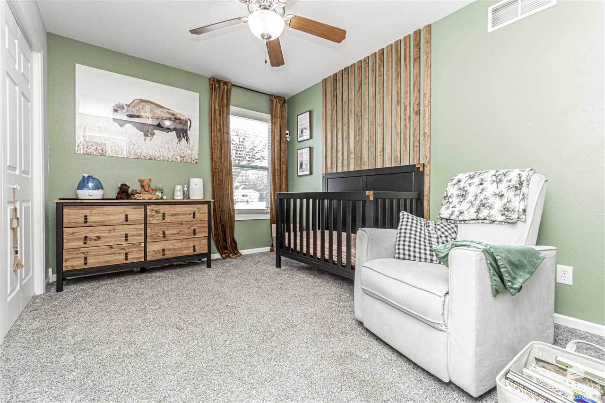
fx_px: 252
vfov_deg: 77.3
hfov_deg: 100.4
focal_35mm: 15
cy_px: 202
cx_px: 302
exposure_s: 1/60
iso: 500
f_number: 10
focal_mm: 10
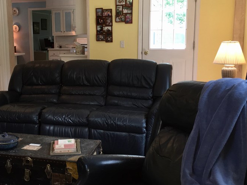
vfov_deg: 32.2
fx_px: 321
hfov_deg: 41.5
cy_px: 88
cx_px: 82
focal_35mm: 45
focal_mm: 4.15
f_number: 2.2
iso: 64
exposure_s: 1/30
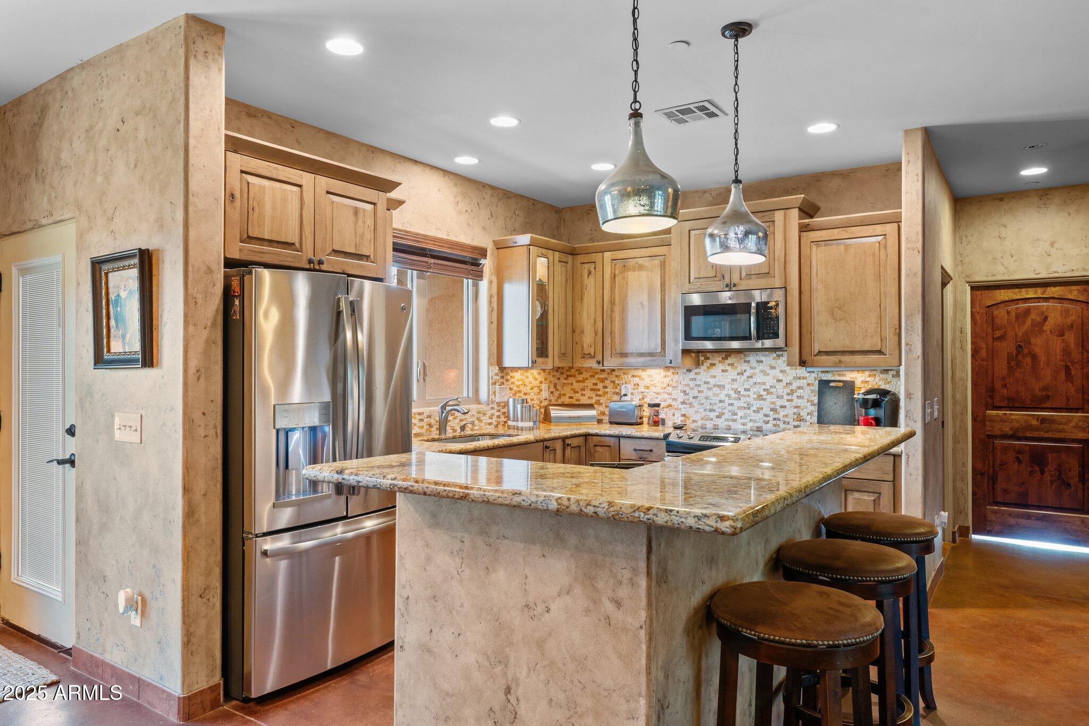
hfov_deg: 73.7
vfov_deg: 53.1
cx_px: 544
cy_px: 363
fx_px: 726
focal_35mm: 24
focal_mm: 24
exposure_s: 1/1.25
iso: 400
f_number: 8
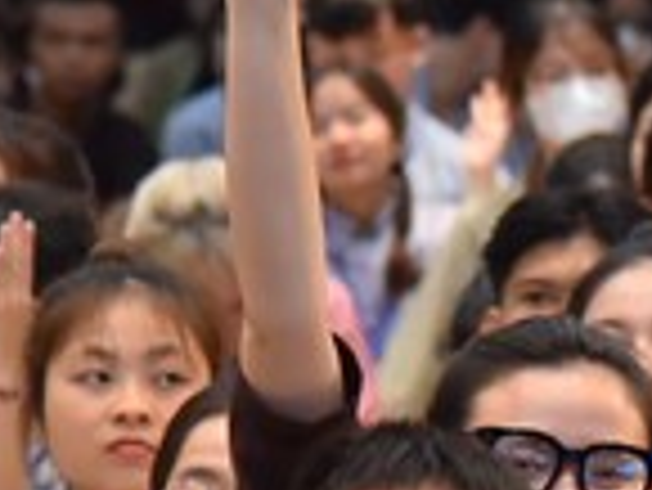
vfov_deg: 3.3
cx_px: 944
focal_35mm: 453
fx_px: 8539
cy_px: 249
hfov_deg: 4.3
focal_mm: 105
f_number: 4.5
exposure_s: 1/125
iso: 1250
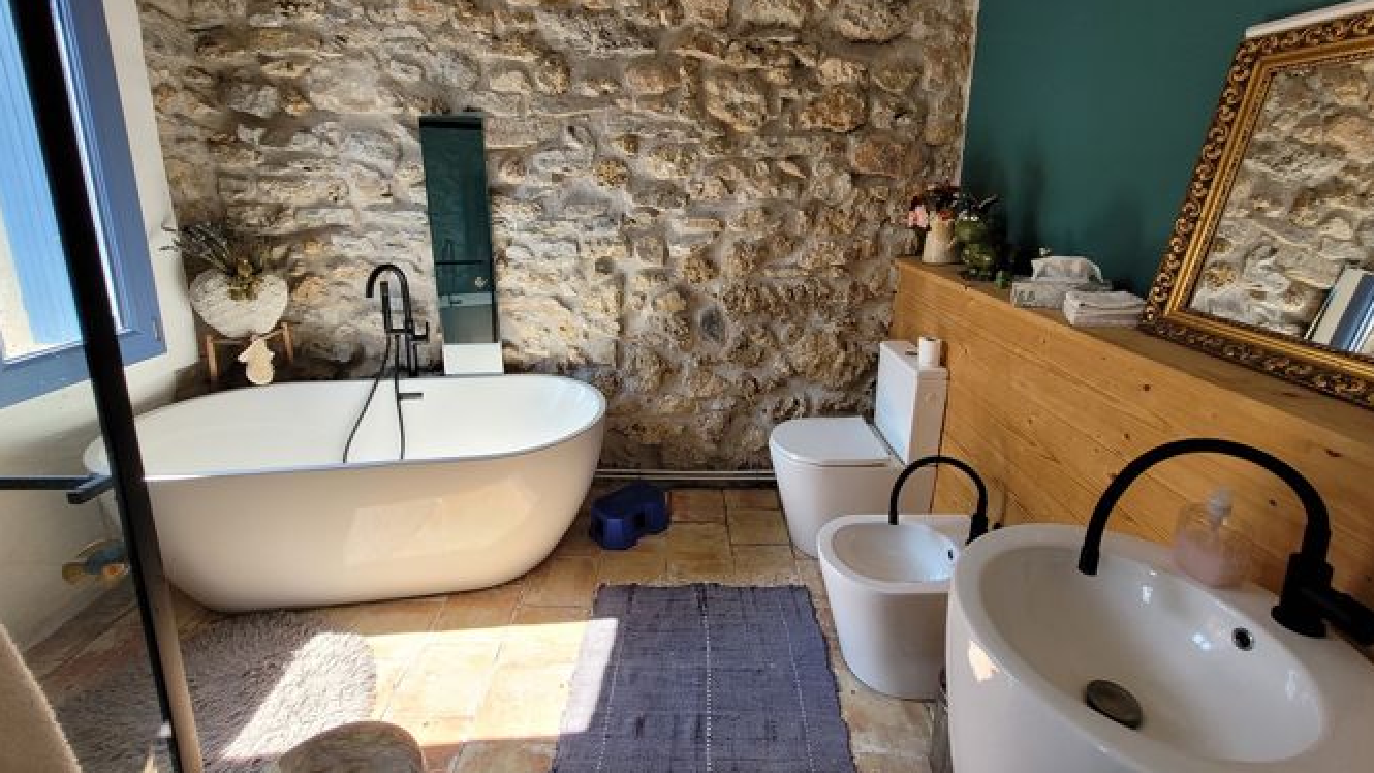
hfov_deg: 103.0
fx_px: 546
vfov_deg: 69.5
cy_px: 293
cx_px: 691
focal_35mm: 15
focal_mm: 1.74
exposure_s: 1/119
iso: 40
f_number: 2.2
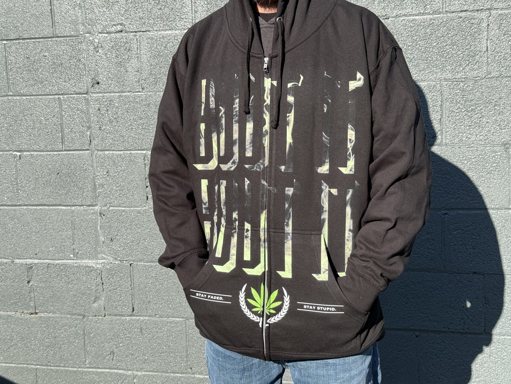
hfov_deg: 39.7
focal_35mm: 48
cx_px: 256
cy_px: 192
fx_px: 709
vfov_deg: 30.3
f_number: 1.78
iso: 64
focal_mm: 6.86
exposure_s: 1/2252
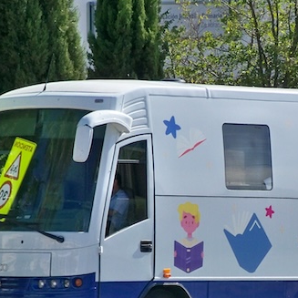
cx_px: 264
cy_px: 215
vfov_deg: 5.5
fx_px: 3078
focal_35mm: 316
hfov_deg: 5.5
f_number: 4.3
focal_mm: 25.8
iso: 80
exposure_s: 1/640
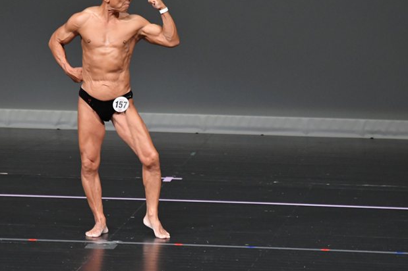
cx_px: 169
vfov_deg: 3.2
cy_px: 103
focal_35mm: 432
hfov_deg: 4.8
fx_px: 4893
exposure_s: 1/400
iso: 4000
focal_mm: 230
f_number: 5.6
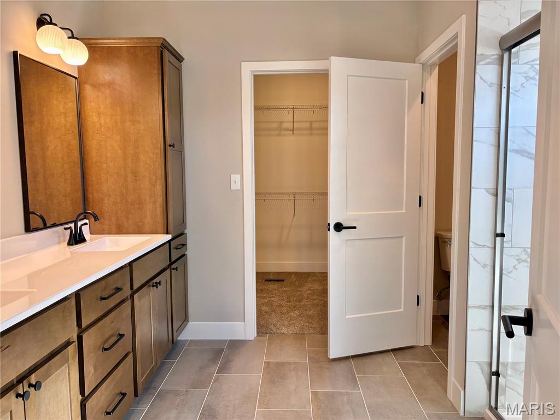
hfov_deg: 67.3
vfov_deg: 53.1
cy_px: 210
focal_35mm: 26
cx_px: 280
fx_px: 421
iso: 50
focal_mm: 5.96
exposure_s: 1/120
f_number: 1.6
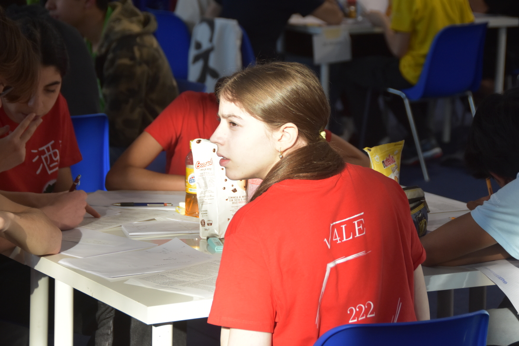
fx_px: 1946
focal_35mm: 135
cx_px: 260
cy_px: 173
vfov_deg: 10.2
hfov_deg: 15.2
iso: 800
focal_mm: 90
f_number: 7.1
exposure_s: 1/200
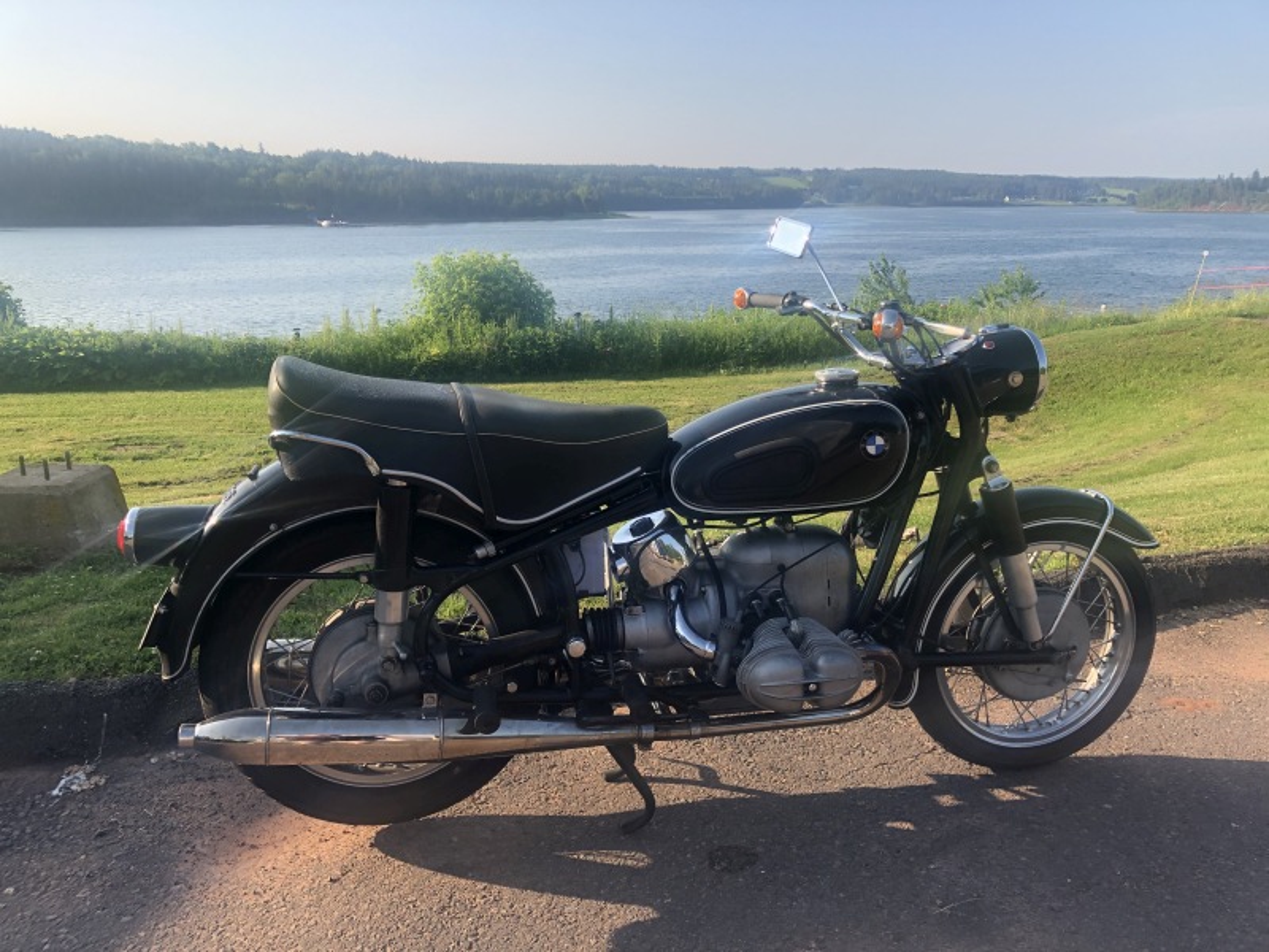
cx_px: 634
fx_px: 1026
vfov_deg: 49.7
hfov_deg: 63.4
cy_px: 476
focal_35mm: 28
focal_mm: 3.99
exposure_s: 1/889
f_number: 1.8
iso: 20
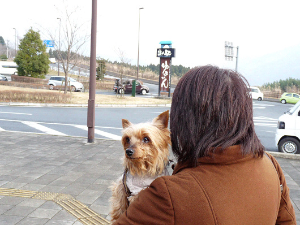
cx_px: 150
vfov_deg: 34.4
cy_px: 112
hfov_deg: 44.8
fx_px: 364
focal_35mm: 42
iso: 100
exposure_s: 1/125
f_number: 4
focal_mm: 7.4
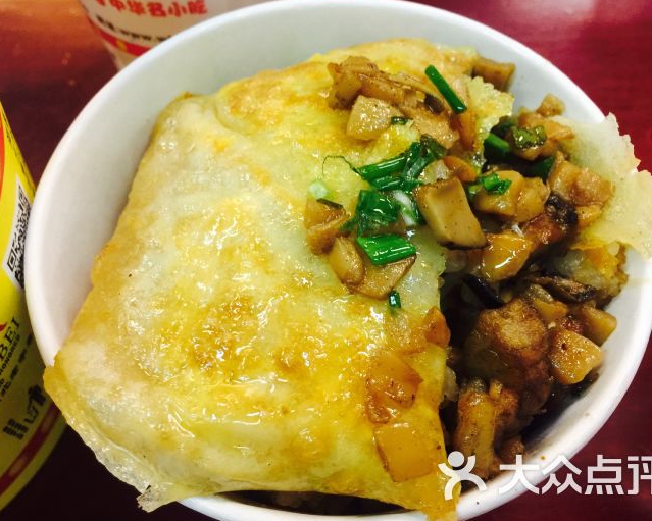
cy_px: 260
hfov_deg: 57.2
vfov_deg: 47.1
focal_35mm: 31
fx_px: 598
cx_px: 337
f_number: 2.2
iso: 80
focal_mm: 4.15
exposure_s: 1/17
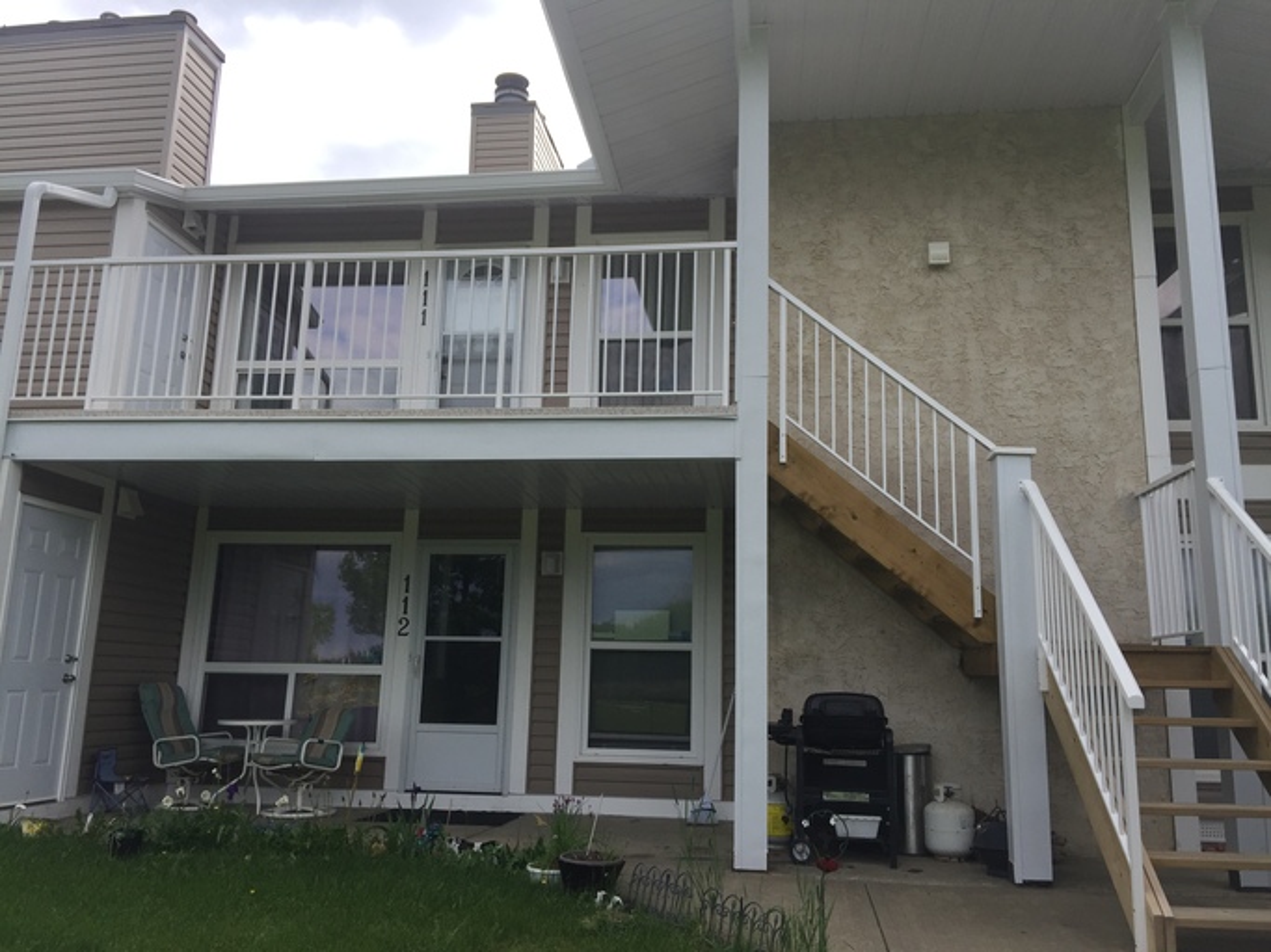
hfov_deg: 61.7
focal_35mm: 29
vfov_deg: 48.2
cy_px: 476
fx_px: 1065
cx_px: 636
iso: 32
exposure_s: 1/920
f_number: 2.2
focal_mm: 4.15
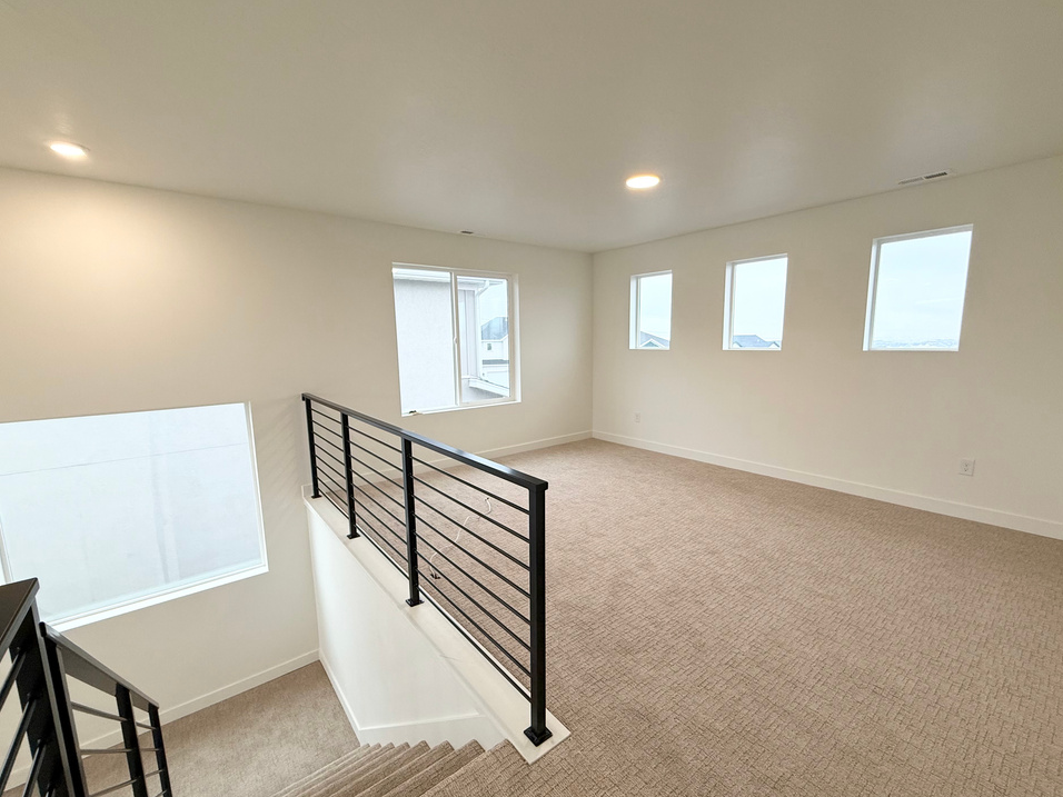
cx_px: 534
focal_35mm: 15
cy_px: 407
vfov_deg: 81.7
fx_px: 461
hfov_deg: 98.2
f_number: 2.2
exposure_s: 1/120
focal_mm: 2.22
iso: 125
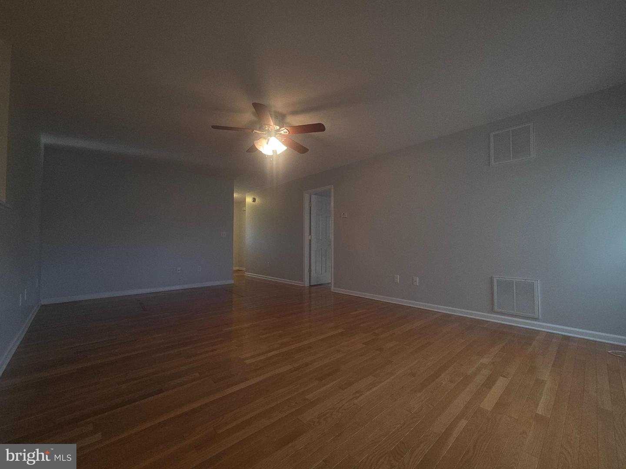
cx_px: 313
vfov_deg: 89.9
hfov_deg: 106.2
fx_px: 235
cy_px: 234
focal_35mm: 13
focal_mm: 2.2
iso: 100
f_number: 2.2
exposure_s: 1/60
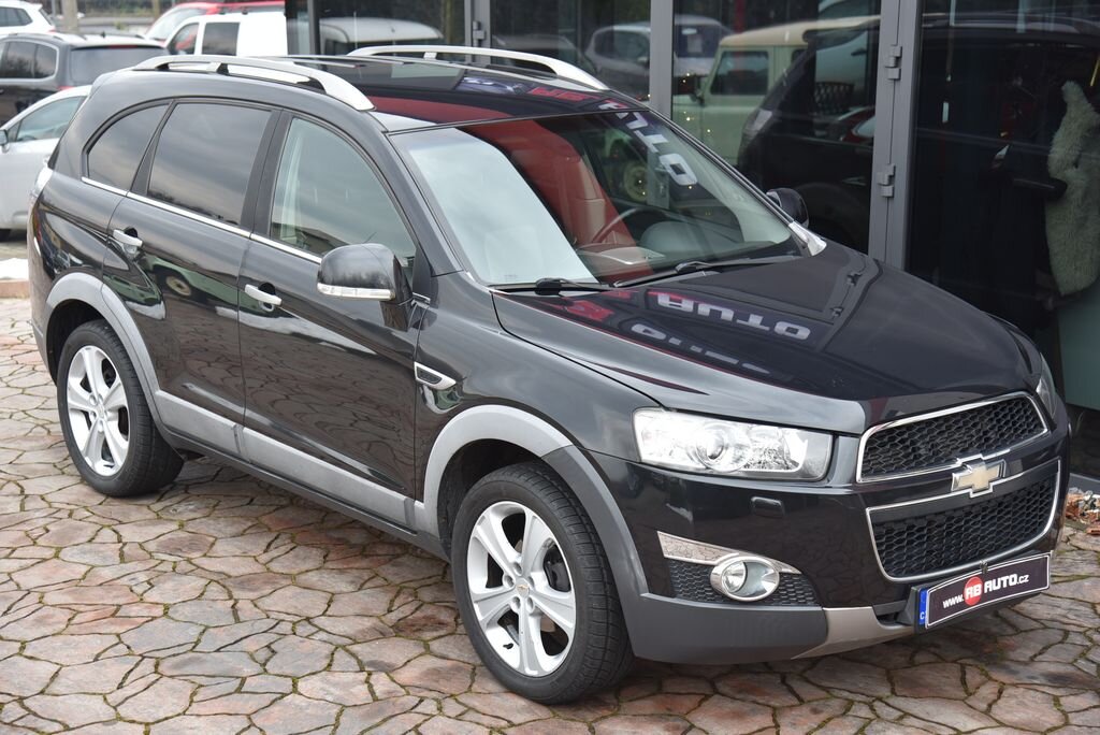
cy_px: 368
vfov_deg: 21.9
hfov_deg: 32.4
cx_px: 550
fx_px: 1895
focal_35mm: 62
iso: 500
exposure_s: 1/80
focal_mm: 62
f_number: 4.5
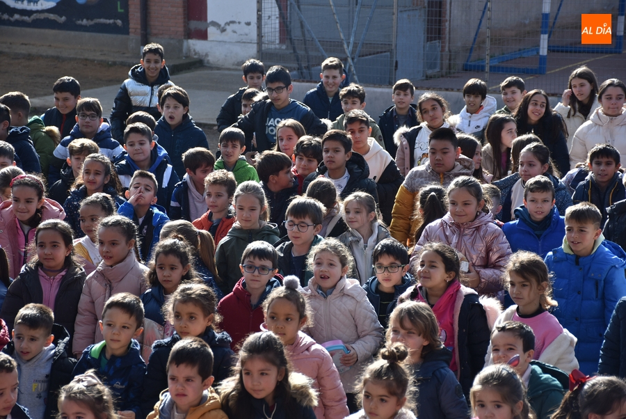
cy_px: 210
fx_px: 1958
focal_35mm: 112
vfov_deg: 12.2
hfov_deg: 18.2
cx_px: 313
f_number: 5
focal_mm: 75
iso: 110
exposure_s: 1/250
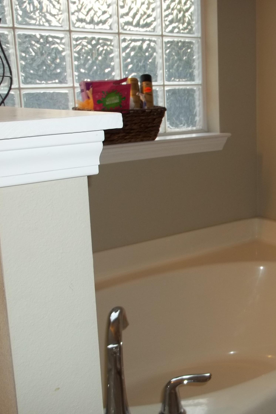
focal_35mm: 46
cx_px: 251
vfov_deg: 42.7
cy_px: 207
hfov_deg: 28.1
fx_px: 529
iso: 64
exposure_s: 1/30
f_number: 3.3
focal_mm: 5.9
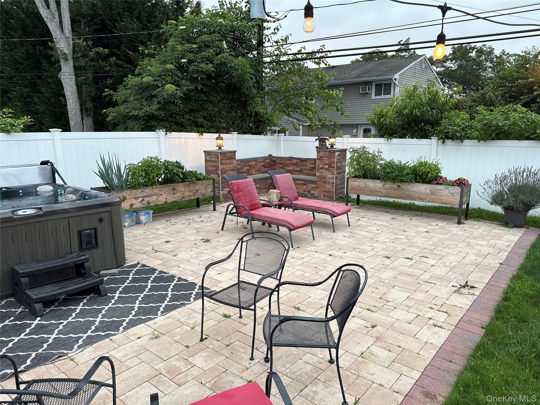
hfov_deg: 71.6
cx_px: 270
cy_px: 202
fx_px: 374
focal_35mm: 24
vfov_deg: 56.8
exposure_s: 1/120
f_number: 1.78
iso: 160
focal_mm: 6.76
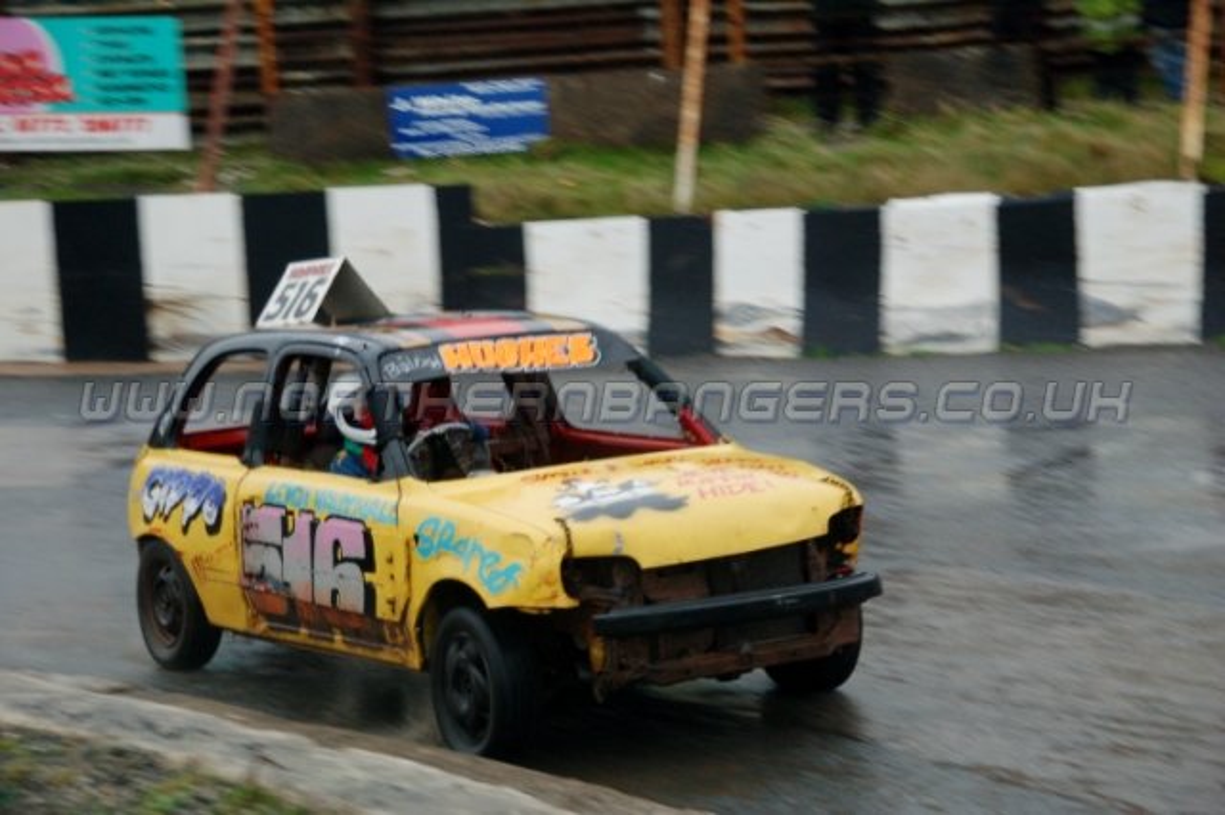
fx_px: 3316
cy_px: 408
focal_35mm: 98
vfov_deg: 14.0
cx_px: 612
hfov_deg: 20.9
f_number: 5.3
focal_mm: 65
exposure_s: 1/125
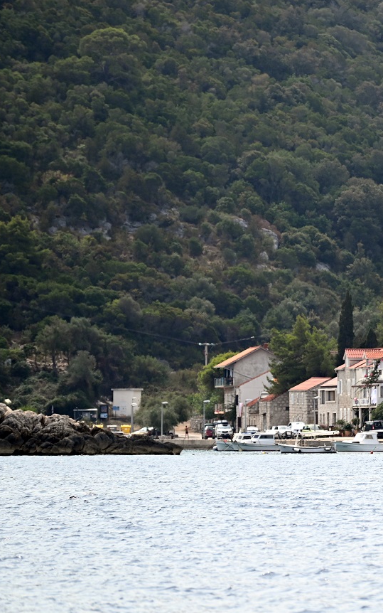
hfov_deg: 3.9
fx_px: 5643
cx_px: 428
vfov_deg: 6.2
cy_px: 307
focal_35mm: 338
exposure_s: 1/1000
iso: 200
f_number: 5.6
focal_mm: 220
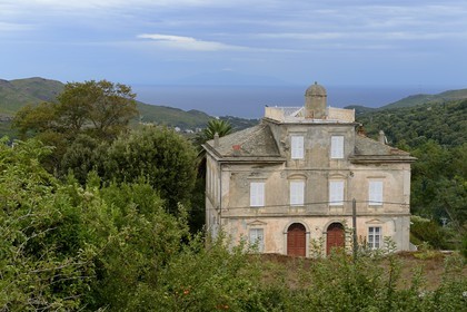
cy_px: 156
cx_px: 234
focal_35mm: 62
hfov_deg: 32.4
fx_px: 804
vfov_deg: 21.9
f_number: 8
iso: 200
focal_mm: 62
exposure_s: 1/160
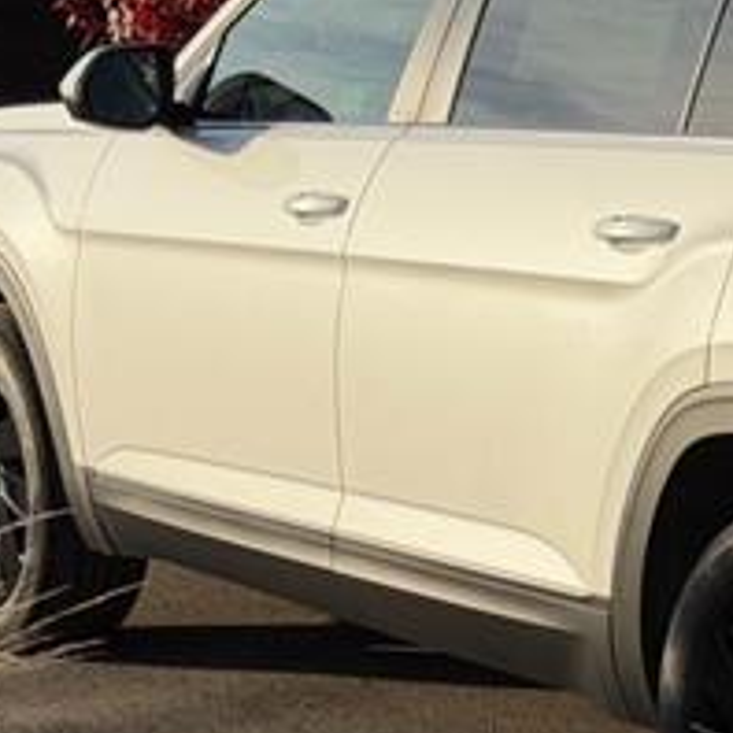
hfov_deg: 12.3
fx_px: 3282
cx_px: 981
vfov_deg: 12.7
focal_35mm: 137
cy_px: 378
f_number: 1.78
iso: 64
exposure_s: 1/6024
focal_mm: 6.76
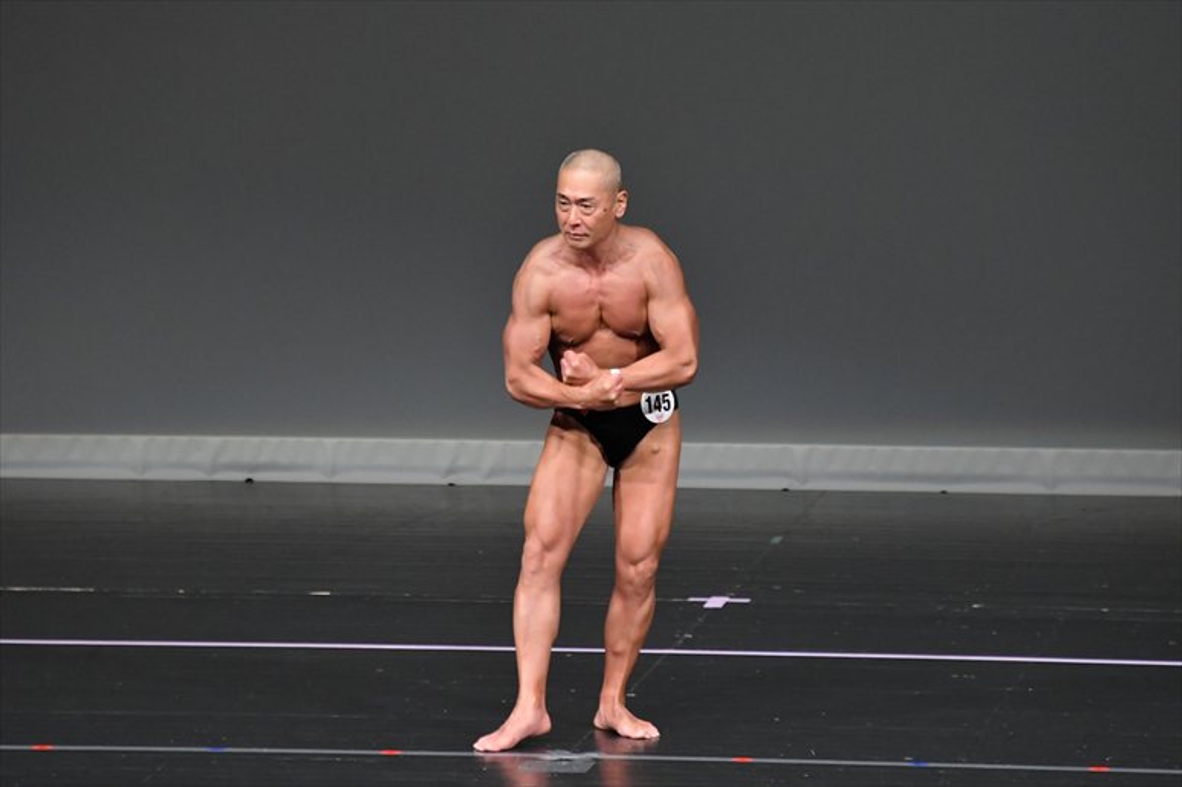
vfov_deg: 3.7
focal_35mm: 375
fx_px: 12307
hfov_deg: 5.5
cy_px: 394
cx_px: 591
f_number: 5.6
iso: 4000
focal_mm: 250
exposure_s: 1/400
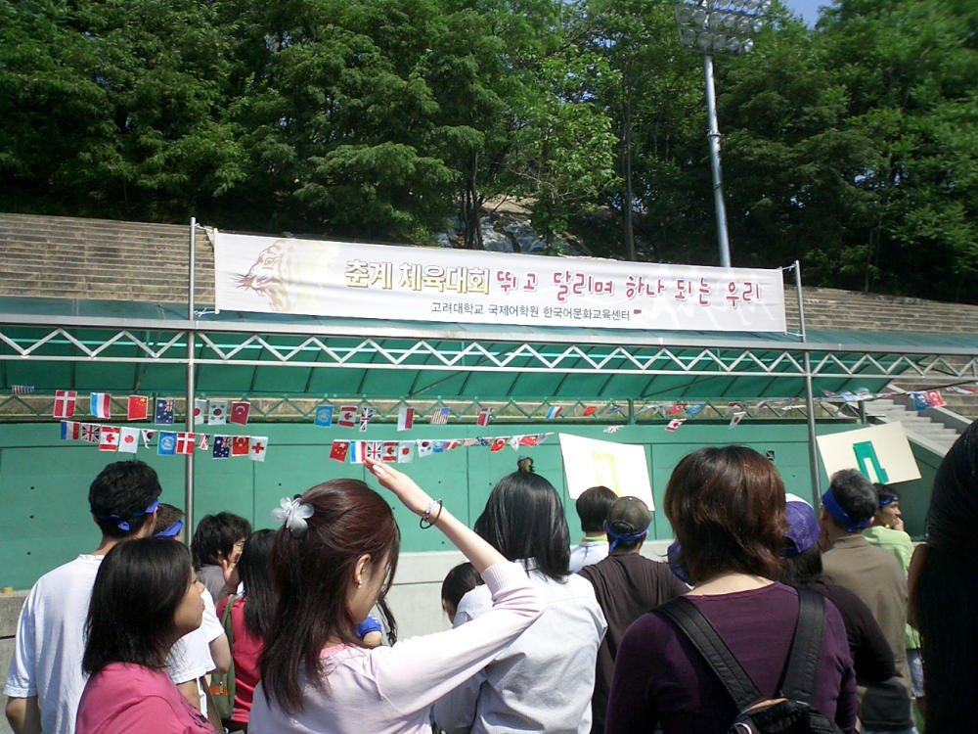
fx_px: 1045
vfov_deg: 38.7
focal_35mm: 37
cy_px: 367
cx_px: 489
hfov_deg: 50.1
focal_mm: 5.6
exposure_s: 1/800
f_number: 3.5
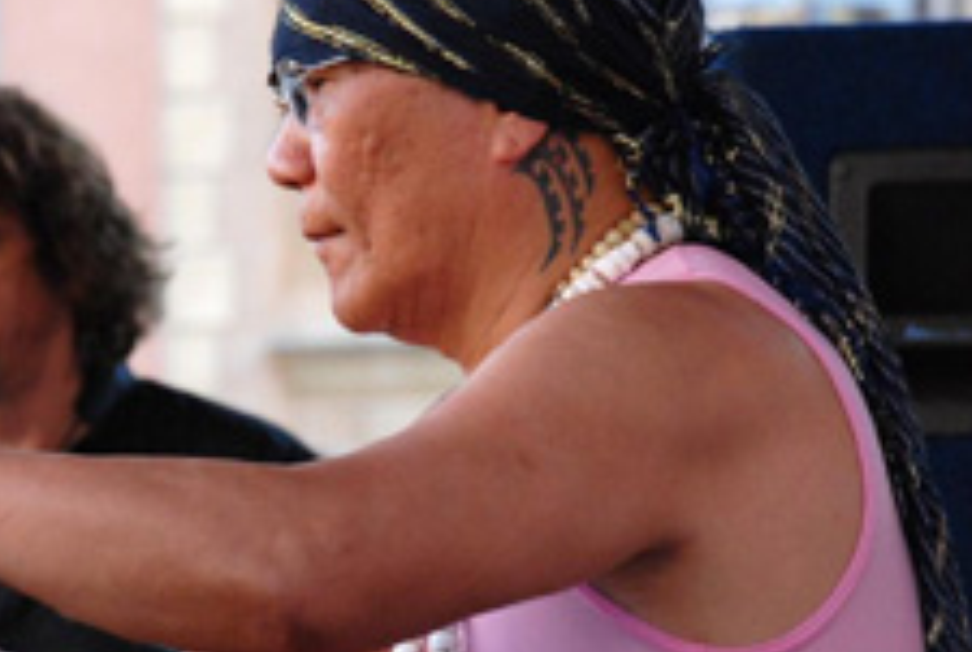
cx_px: 173
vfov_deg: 4.6
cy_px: 481
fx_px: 8116
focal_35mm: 300
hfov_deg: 6.8
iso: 800
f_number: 5.6
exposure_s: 1/160
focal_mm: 90
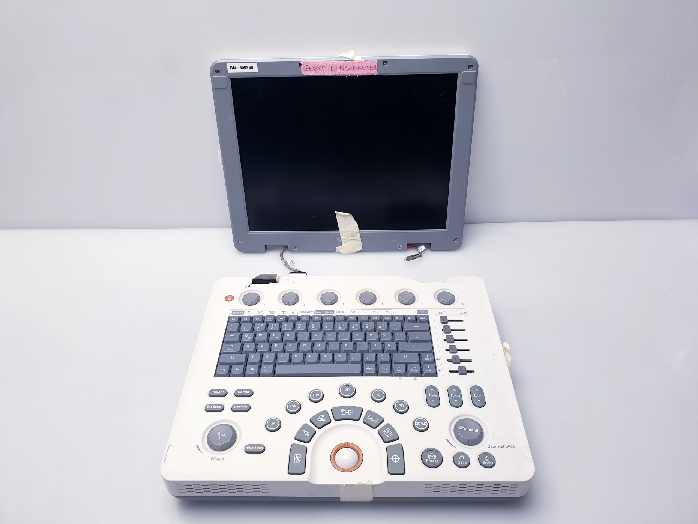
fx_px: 524
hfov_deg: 67.3
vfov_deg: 53.1
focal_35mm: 26
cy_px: 262
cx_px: 349
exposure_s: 1/50
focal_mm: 4.3
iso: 64
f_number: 2.4
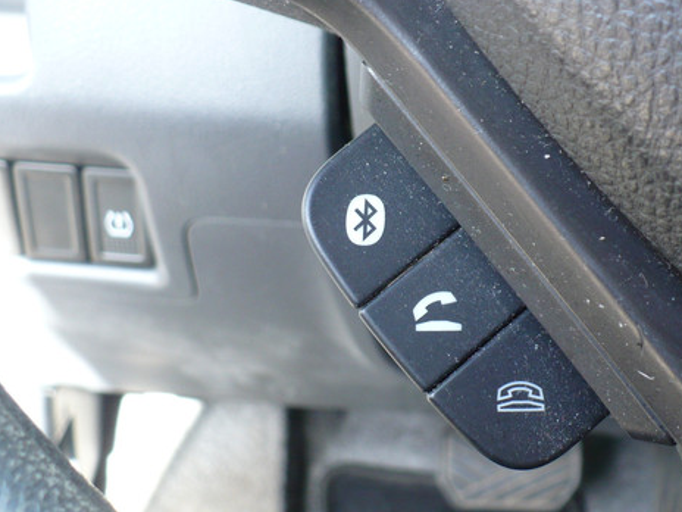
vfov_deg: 28.4
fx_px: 1005
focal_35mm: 51
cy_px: 347
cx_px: 444
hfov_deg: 37.2
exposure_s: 1/30
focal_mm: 6.1
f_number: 2.8
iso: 160
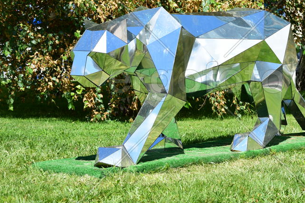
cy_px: 81
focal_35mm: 117
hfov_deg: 17.5
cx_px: 199
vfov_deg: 11.7
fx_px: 991
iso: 100
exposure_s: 1/160
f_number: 9
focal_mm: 58
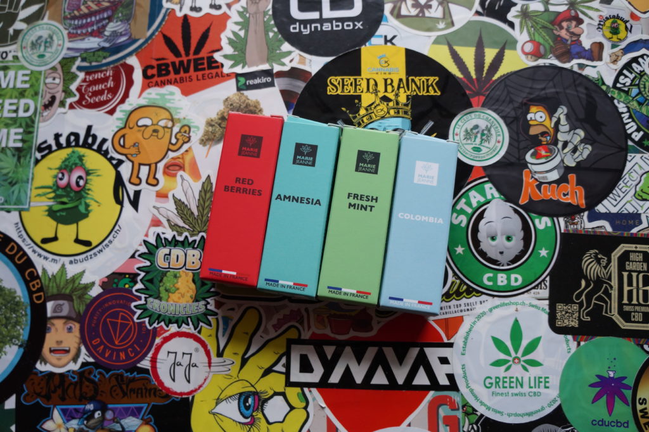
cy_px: 216
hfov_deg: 67.4
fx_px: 487
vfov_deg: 47.9
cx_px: 324
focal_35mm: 27
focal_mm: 18
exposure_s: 1/25
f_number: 5
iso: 400
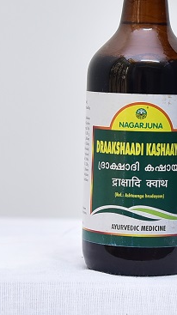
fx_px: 552
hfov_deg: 18.1
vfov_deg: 31.9
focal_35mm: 66
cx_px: 144
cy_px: 142
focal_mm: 44
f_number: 4
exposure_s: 1/100
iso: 1250
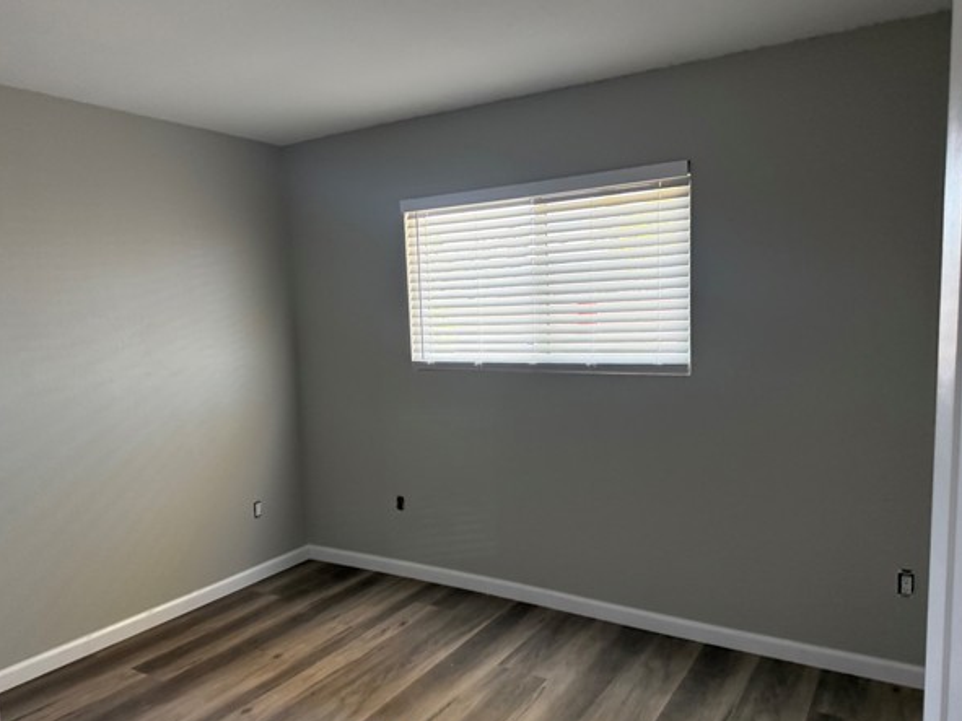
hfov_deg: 67.3
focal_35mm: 26
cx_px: 464
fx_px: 722
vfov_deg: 53.0
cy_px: 378
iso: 200
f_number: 1.78
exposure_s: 1/60
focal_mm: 6.76
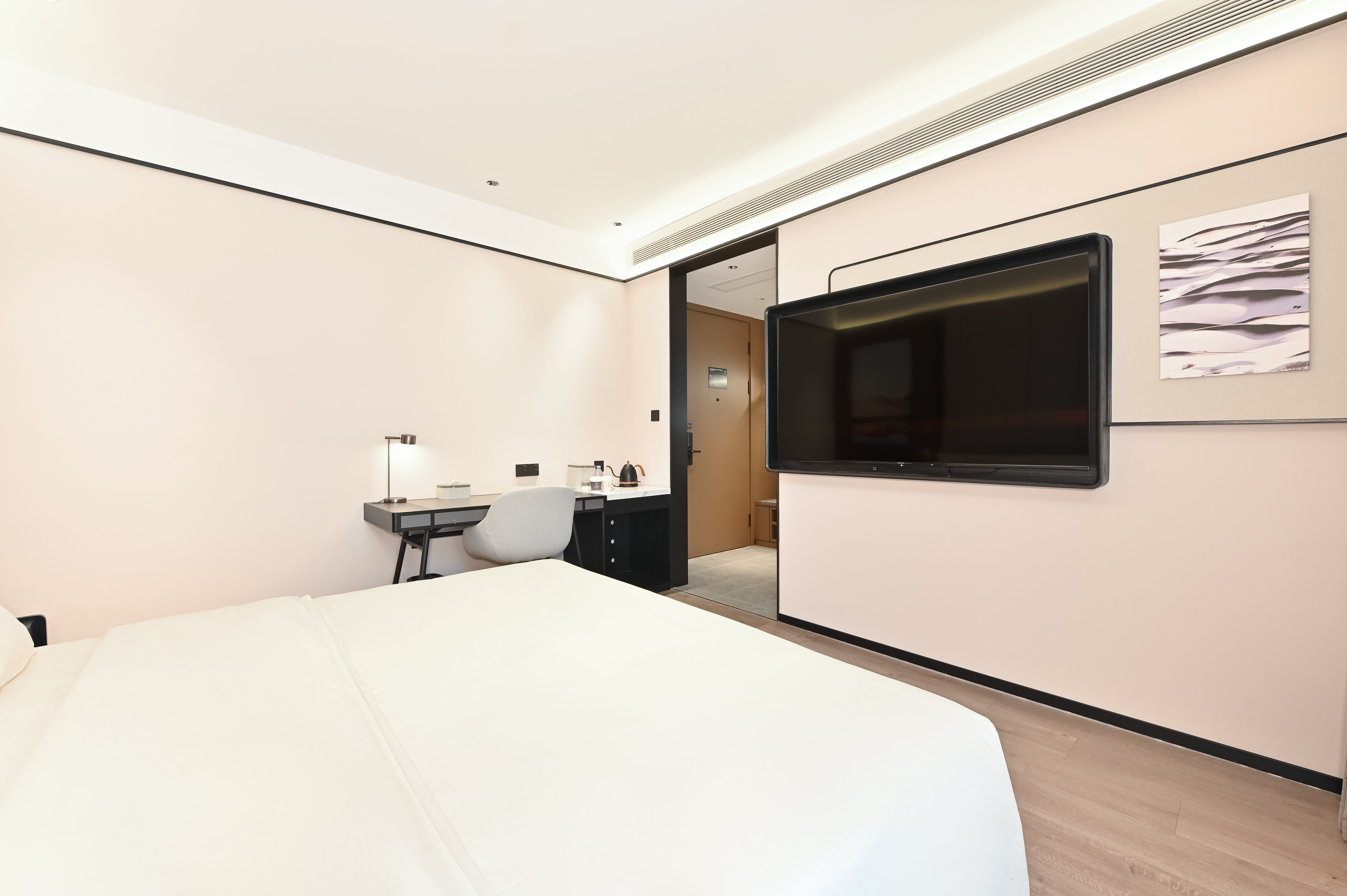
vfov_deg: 81.1
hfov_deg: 104.3
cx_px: 674
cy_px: 448
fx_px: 523
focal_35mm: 14
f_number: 9
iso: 400
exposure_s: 1/15
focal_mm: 14
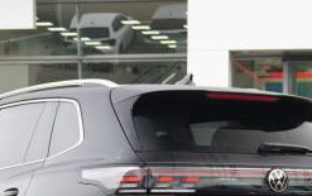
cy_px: 202
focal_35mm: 146
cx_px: 139
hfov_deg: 14.3
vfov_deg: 8.9
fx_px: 1246
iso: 400
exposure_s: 1/160
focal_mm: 37
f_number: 5.6
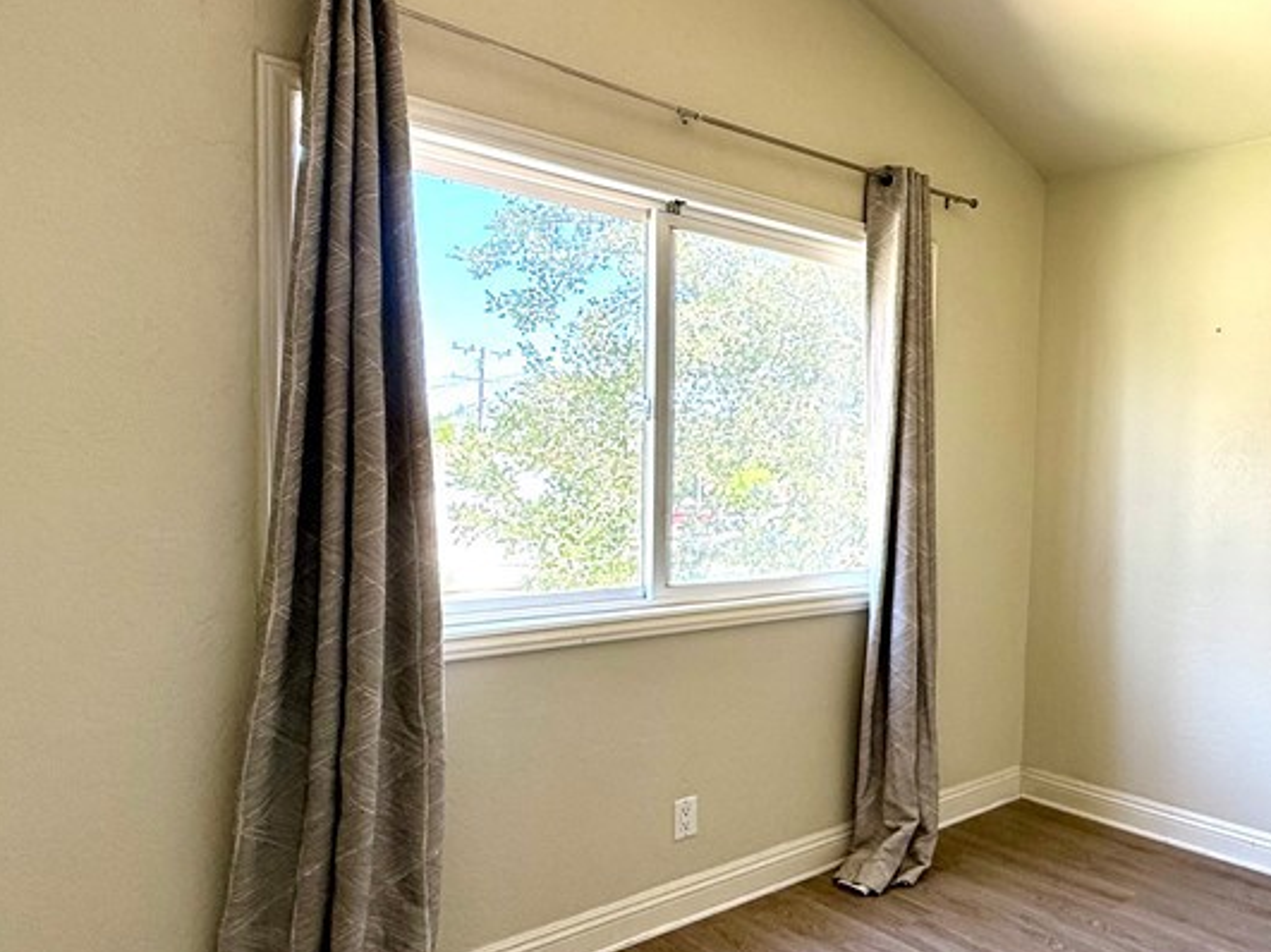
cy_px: 529
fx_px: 991
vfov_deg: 51.2
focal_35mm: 27
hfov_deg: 59.0
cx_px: 1058
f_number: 2.2
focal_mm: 2.22
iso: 64
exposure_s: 1/99
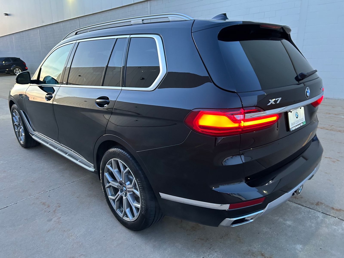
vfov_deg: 53.1
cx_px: 172
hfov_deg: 67.3
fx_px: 258
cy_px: 129
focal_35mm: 26
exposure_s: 1/40
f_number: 1.5
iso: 400
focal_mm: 5.7
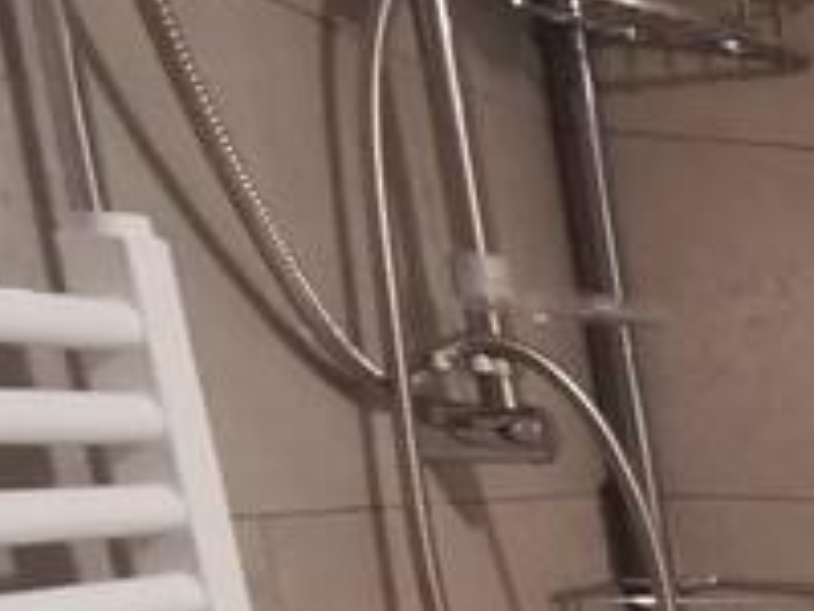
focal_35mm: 73
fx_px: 1717
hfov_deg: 16.9
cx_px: 1756
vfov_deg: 17.6
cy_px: 984
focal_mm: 2.35
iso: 500
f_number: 2.2
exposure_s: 1/24
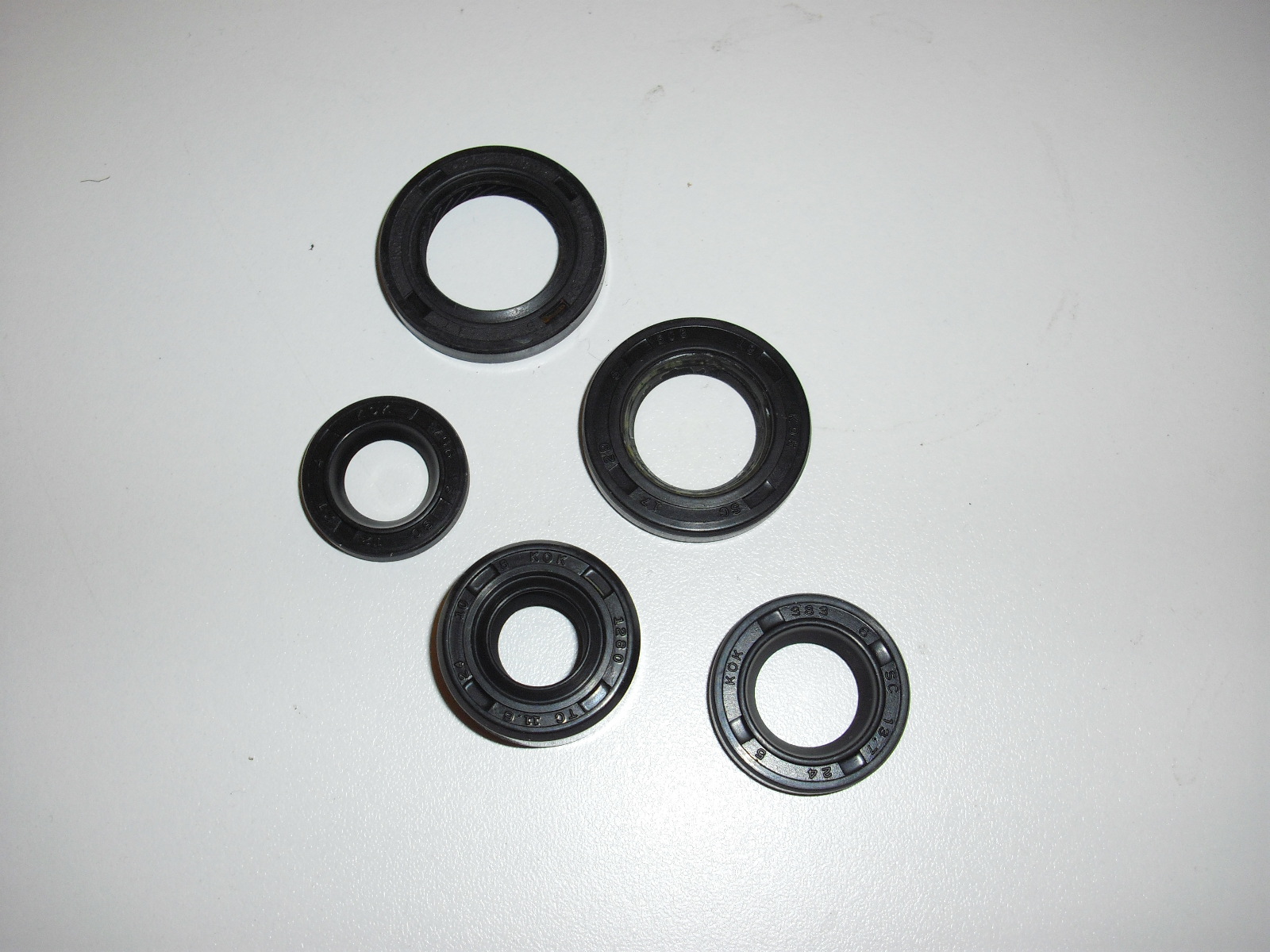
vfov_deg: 37.7
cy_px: 476
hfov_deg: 49.0
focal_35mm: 38
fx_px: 1394
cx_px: 635
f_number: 2.8
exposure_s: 1/60
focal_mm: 6.2
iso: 110
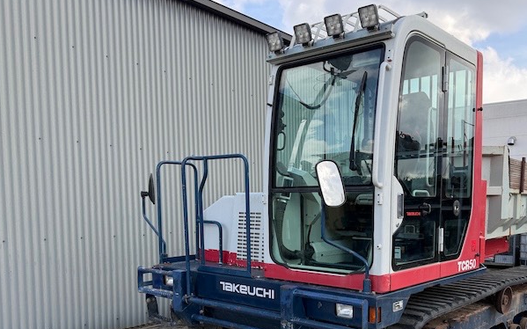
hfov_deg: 55.9
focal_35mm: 34
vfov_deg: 36.4
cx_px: 335
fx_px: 488
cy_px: 245
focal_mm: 6.76
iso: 100
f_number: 1.78
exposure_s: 1/1139
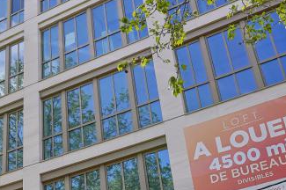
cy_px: 74
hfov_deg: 28.8
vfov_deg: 20.2
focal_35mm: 67
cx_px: 23
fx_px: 532
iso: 160
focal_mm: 17
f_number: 11
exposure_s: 1/160
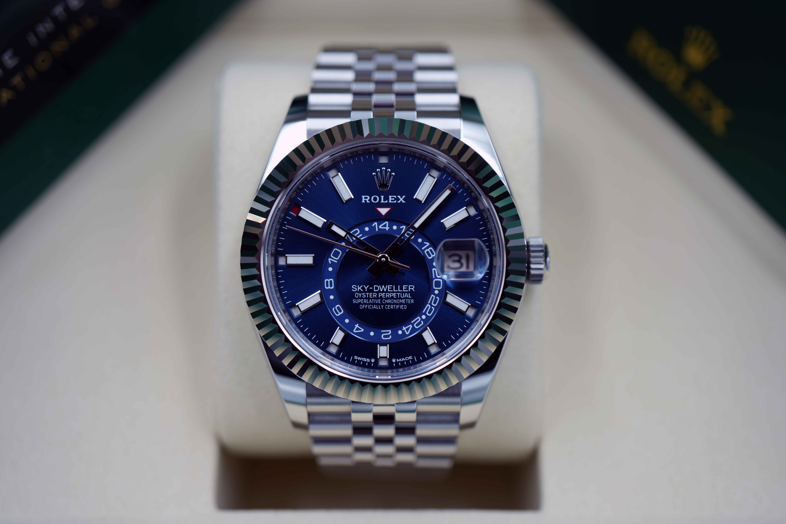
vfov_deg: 27.0
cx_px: 393
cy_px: 262
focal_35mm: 50
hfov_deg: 39.6
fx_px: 1092
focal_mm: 50
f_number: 2.8
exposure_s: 1/100
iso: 100
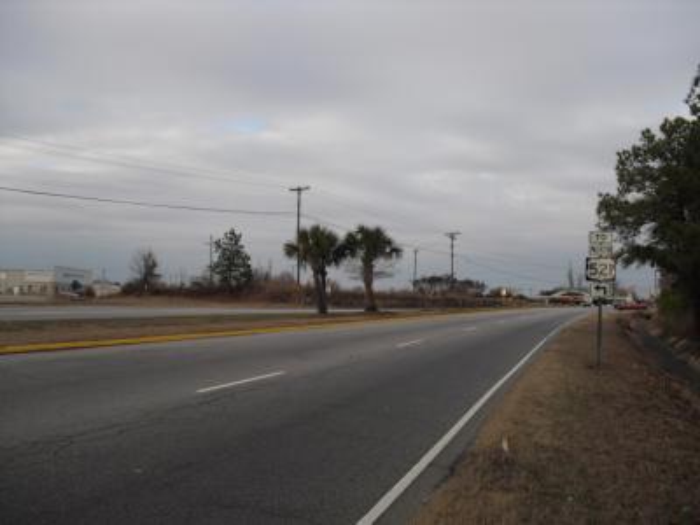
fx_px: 728
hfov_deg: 51.4
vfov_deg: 39.7
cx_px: 350
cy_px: 262
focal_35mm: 36
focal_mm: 6.3
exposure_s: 1/80
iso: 100
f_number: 7.8
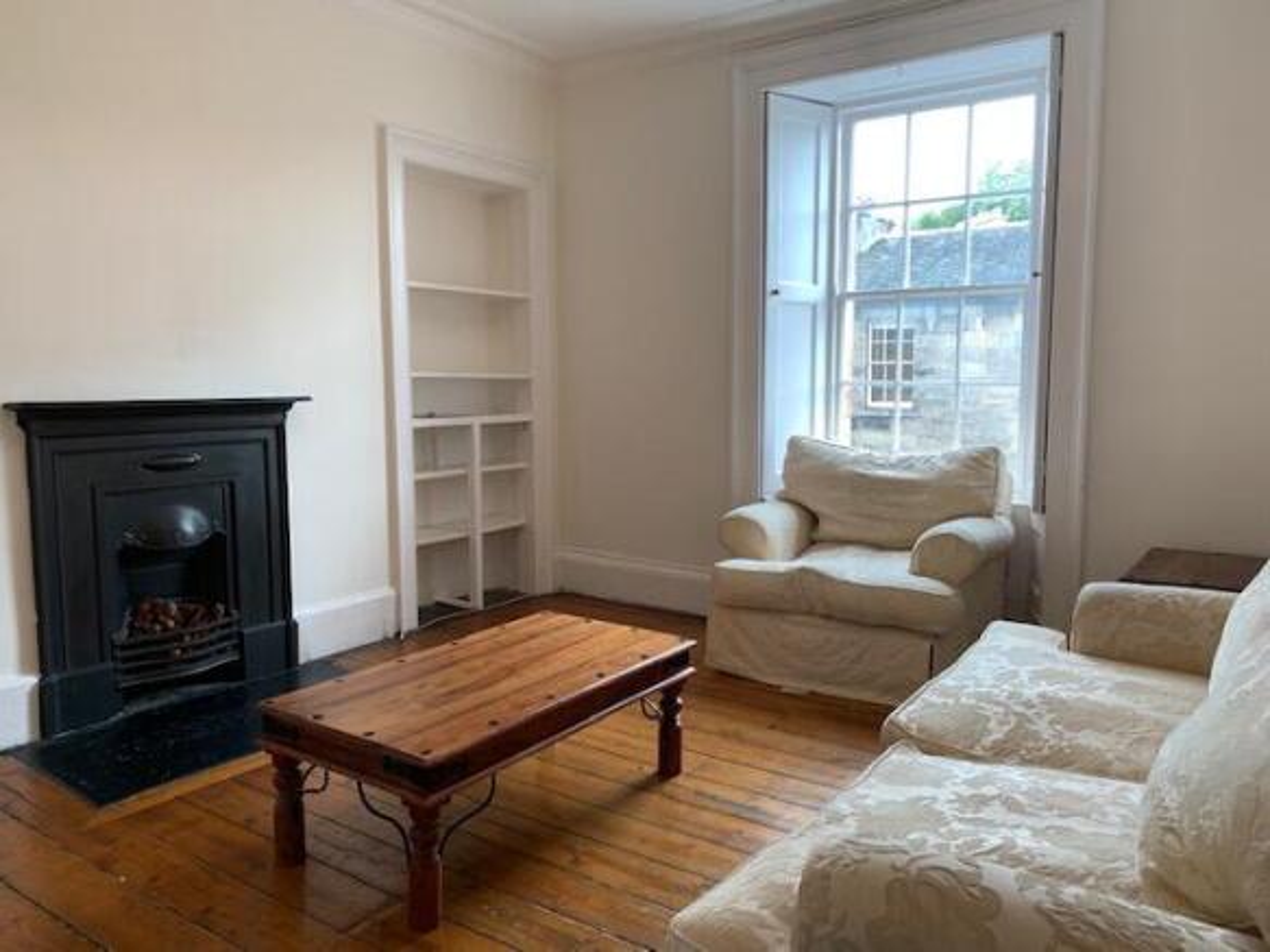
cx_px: 635
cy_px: 476
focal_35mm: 26
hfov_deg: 67.3
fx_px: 954
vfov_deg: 53.0
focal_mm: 4.25
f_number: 1.8
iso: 50
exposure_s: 1/100
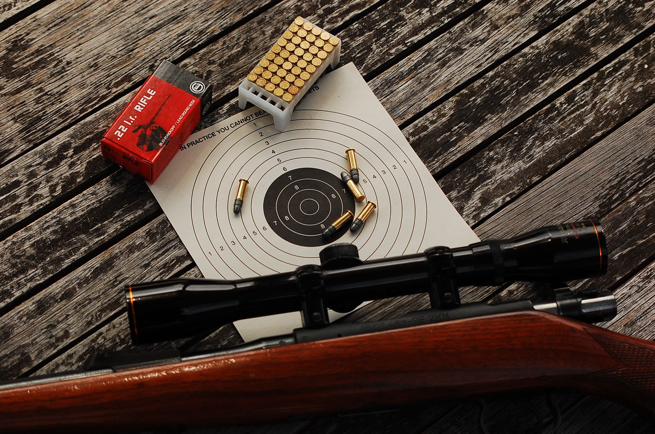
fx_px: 1498
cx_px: 328
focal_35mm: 82
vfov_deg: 16.5
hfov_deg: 24.7
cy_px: 217
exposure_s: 1/640
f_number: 6.3
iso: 200
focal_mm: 55
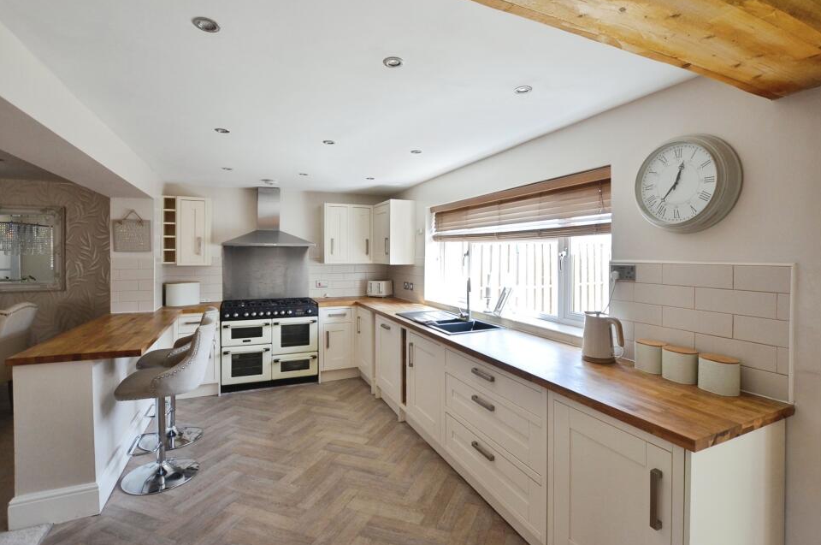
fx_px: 364
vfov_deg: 73.5
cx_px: 410
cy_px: 259
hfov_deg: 96.8
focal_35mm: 16
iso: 400
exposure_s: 1/100
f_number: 5
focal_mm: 10
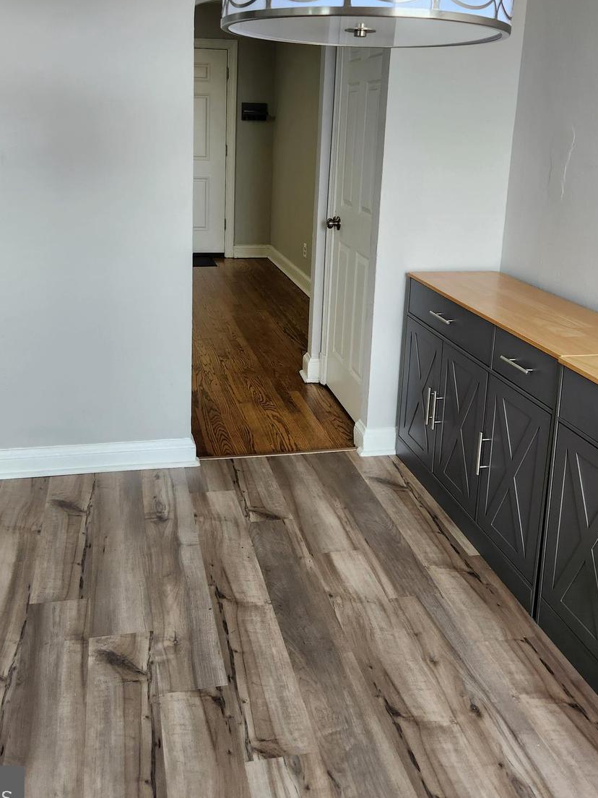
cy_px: 270
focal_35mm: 32
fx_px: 737
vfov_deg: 55.7
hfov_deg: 44.1
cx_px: 260
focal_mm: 5.4
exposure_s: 1/180
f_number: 1.8
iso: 160
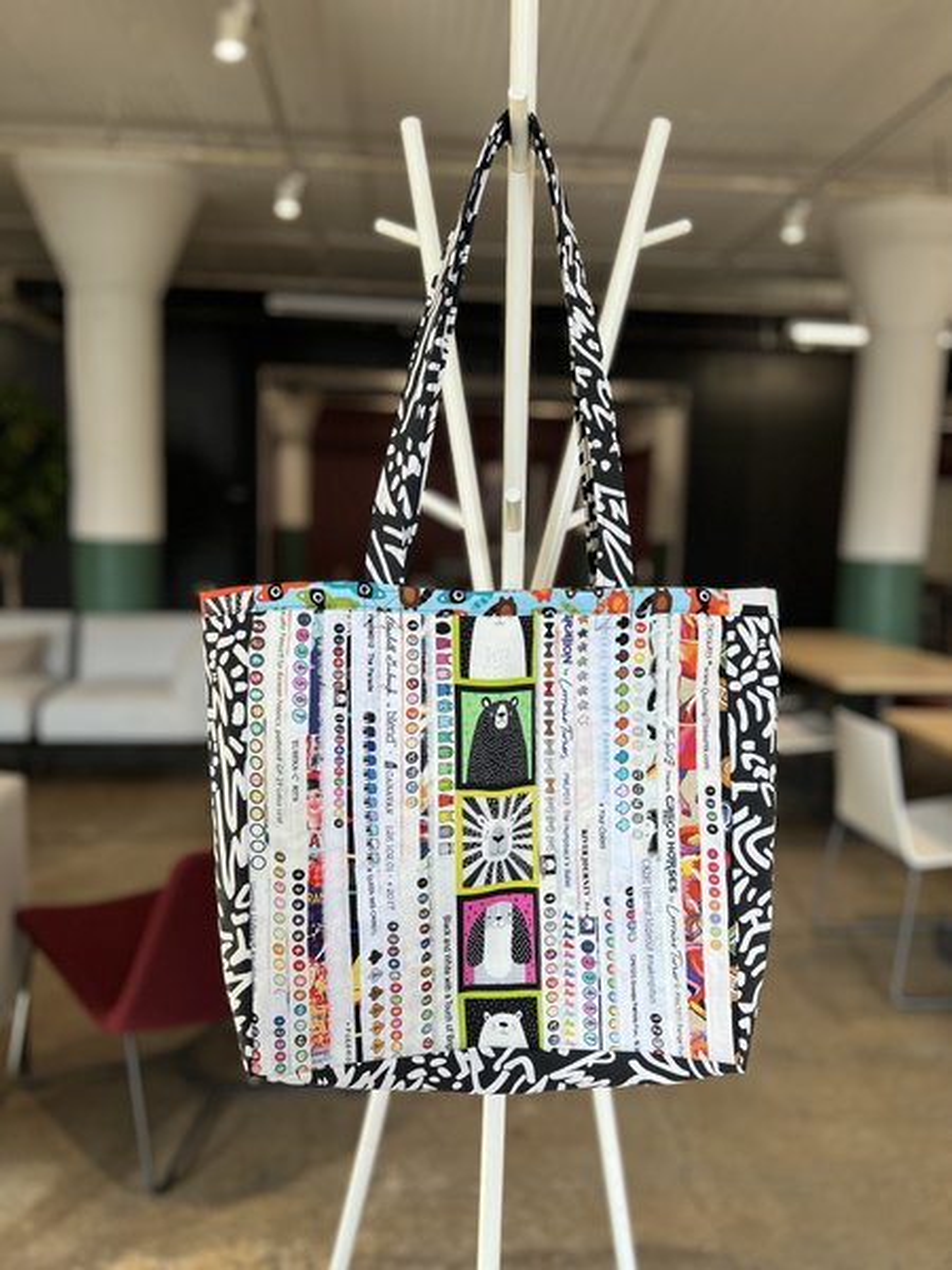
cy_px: 635
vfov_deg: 67.3
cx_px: 476
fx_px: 953
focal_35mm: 26
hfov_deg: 53.1
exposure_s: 1/120
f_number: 1.5
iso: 40
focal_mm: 5.7
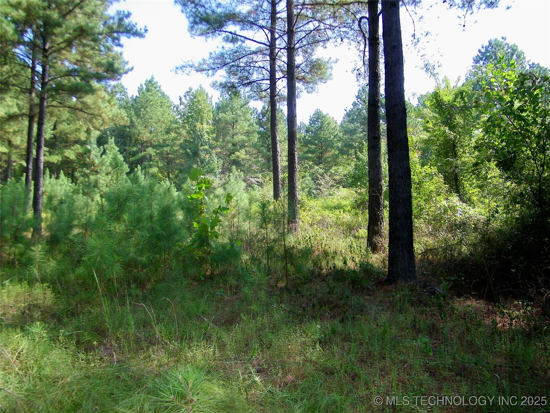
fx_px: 445
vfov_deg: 49.7
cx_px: 275
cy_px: 206
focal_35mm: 28
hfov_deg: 63.4
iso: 80
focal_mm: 5
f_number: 3.5
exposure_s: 1/250
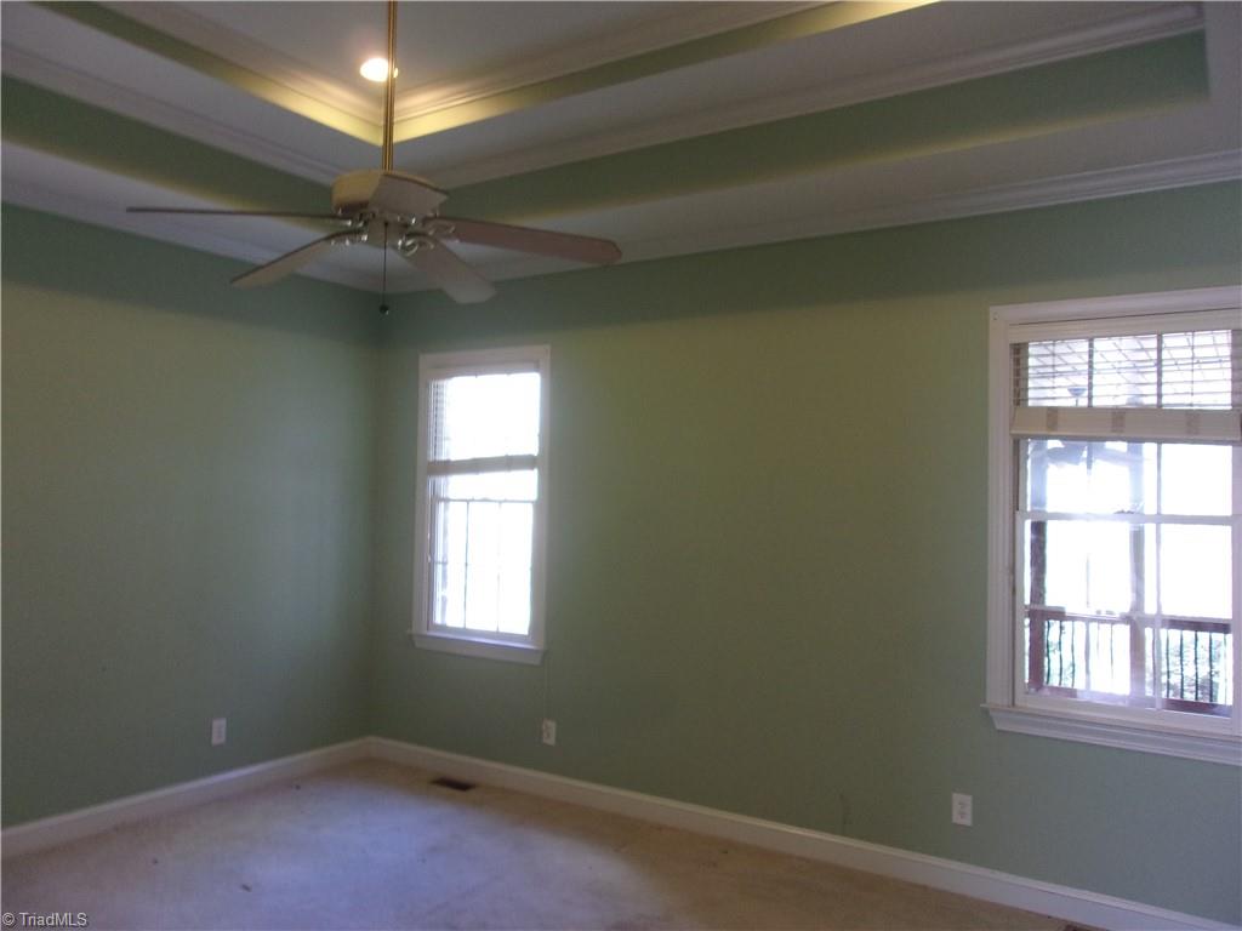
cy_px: 466
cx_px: 621
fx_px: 969
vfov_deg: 51.4
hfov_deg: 65.3
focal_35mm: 27
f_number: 3
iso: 186
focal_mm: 4.9
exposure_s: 1/34
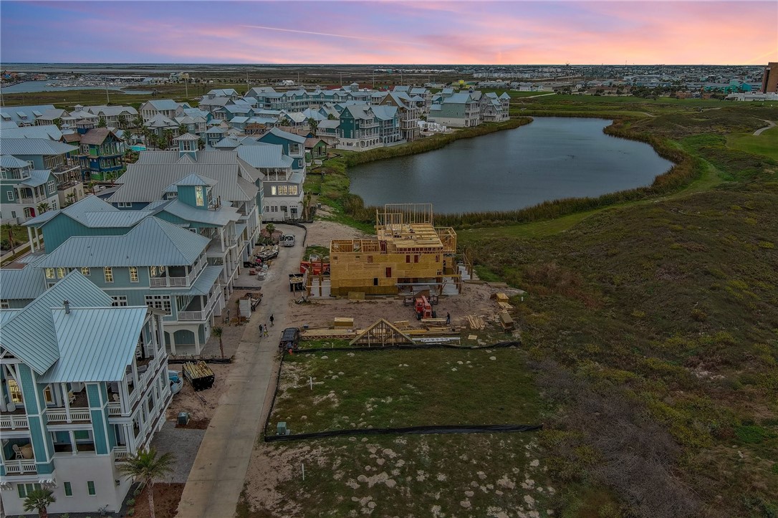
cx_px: 389
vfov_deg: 44.9
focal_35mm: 29
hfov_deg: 63.7
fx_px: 626
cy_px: 259
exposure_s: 1/800
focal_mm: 10.57
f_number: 2.8
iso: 100
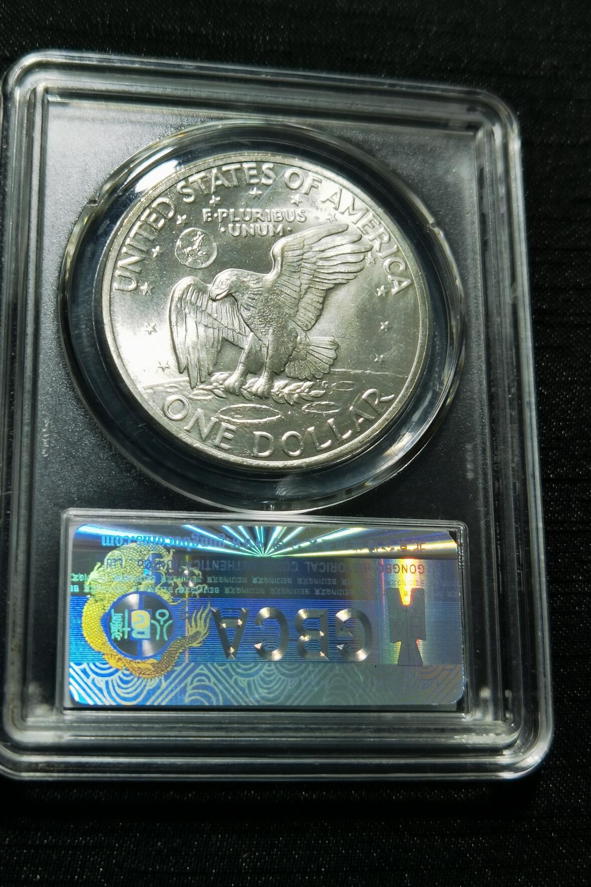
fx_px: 1280
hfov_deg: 26.0
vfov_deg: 38.2
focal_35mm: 52
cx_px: 278
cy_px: 440
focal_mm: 6.67
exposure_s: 1/100
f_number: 1.9
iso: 50
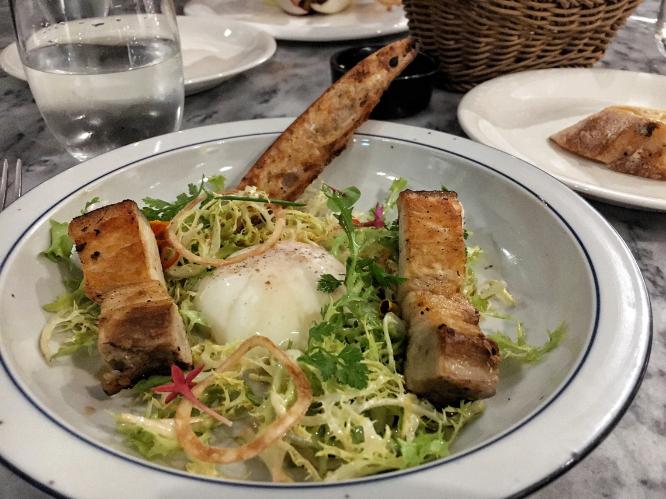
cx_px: 333
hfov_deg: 61.7
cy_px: 250
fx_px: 558
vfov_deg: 48.2
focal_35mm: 29
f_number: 2.2
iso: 500
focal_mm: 4.15
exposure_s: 1/15
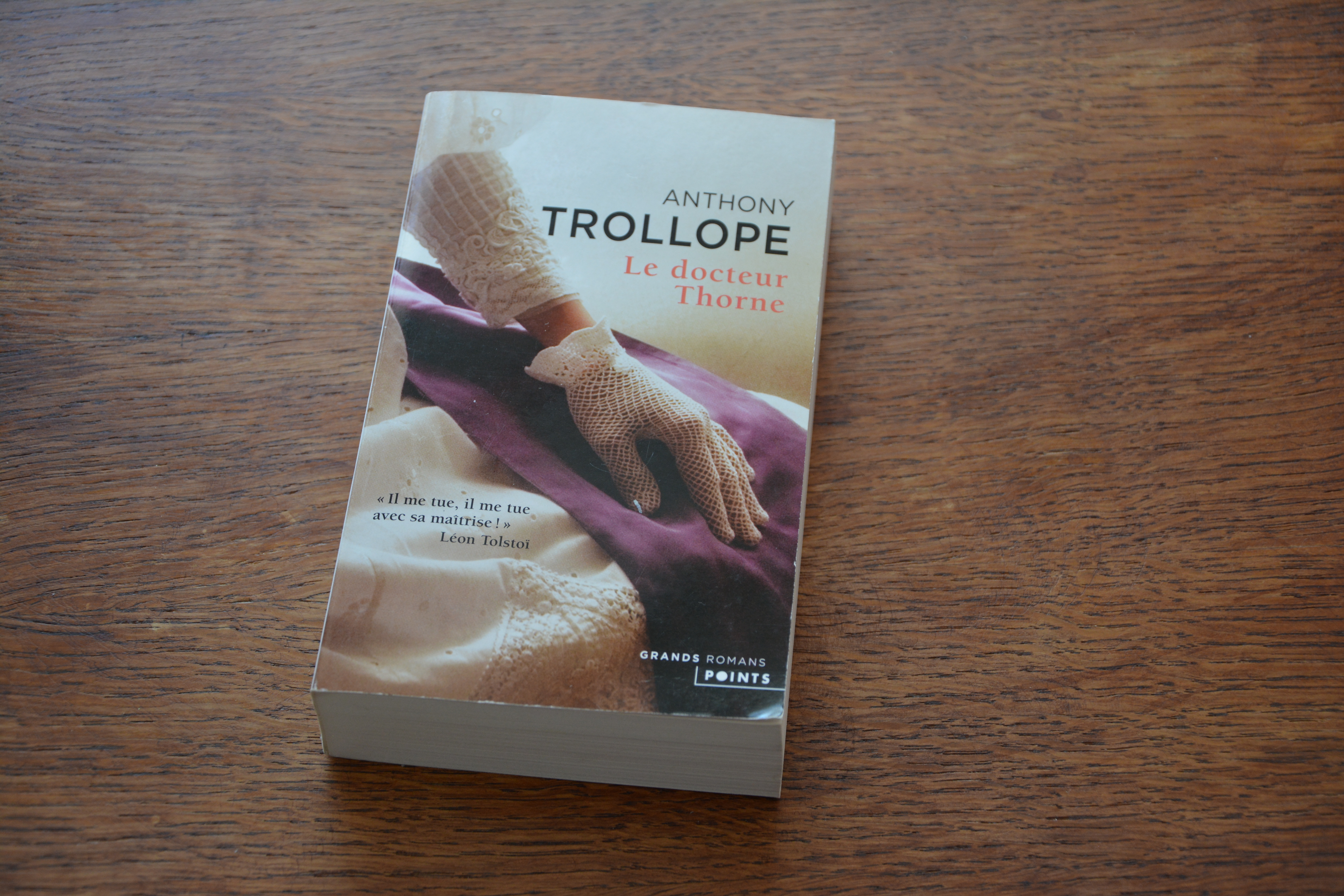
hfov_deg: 27.0
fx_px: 2800
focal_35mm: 75
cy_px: 448
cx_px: 672
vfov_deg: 18.2
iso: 400
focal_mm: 50
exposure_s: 1/80
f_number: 5
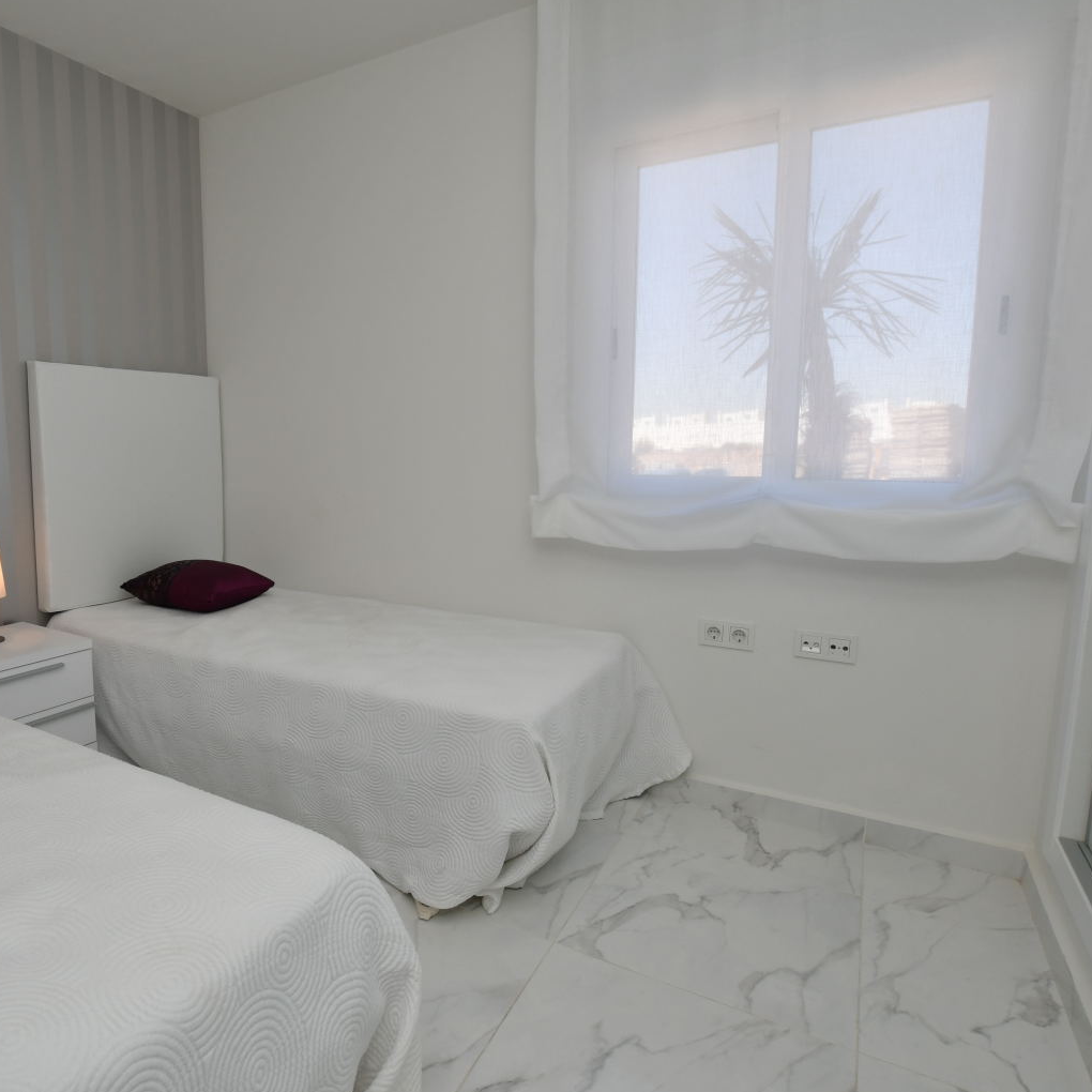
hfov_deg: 72.5
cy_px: 540
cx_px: 362
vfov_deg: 74.8
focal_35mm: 20
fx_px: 714
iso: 200
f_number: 6.3
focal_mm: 10
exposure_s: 1/250
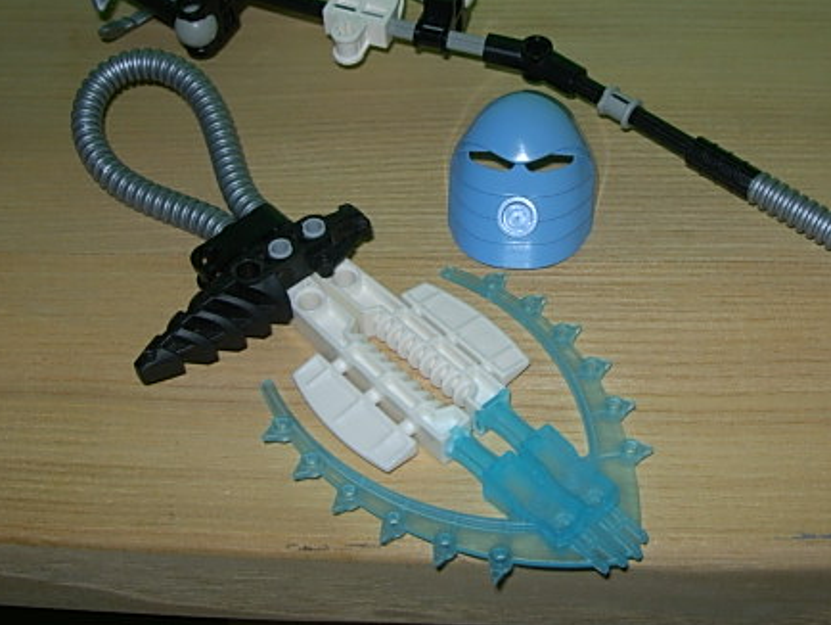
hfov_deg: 34.1
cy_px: 226
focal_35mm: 56
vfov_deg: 26.0
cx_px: 528
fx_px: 1345
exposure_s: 1/64
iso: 79
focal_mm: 7.8
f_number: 4.8
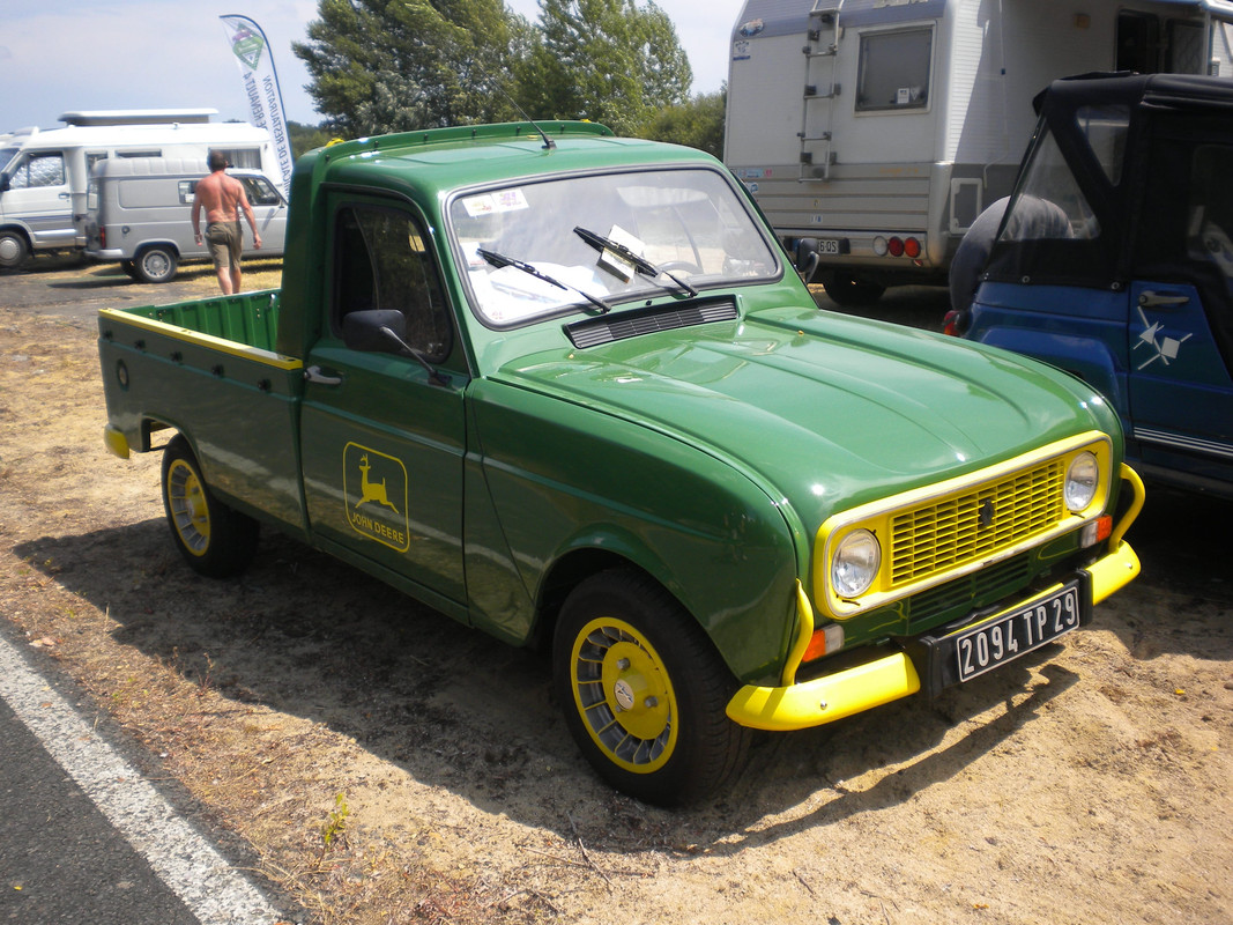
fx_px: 1460
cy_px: 462
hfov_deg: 45.8
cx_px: 616
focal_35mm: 41
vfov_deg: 35.1
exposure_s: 1/527
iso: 80
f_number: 4.9
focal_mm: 7.4
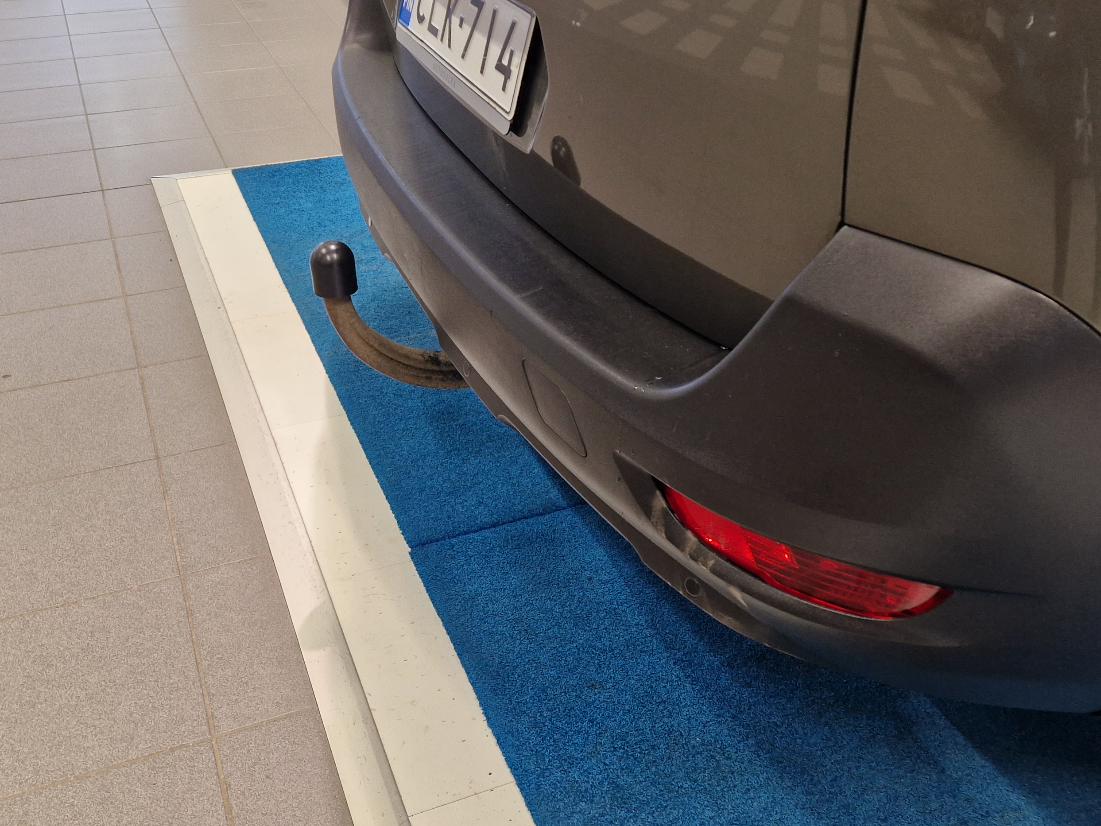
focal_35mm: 37
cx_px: 522
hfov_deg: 50.1
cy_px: 303
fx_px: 1177
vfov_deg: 38.4
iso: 200
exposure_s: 1/180
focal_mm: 5.4
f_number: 1.8
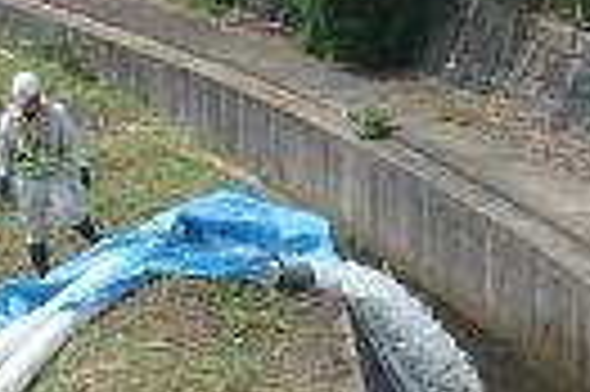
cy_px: 324
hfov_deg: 10.9
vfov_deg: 7.2
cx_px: 410
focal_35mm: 189
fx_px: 3094
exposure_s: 1/500
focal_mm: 9.4
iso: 125
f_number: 5.2
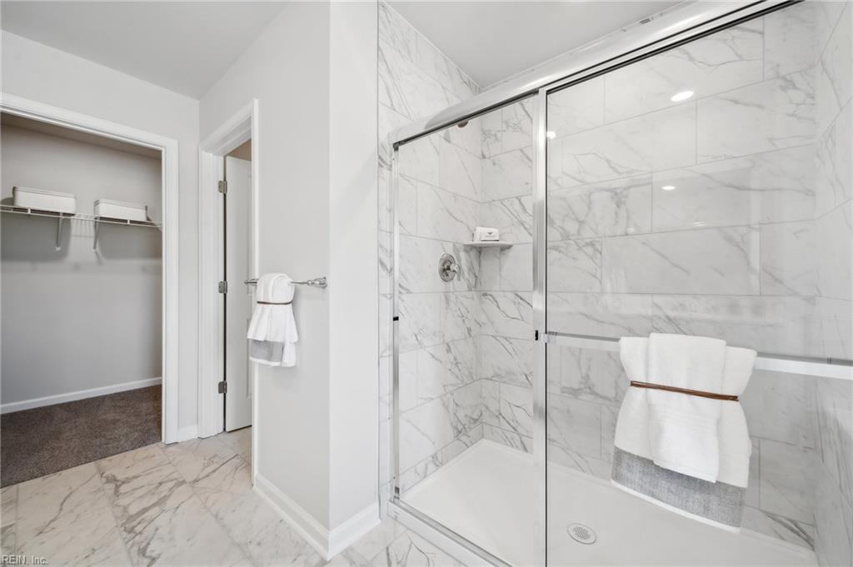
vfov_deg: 85.3
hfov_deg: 108.4
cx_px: 426
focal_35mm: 13
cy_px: 284
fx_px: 308
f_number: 7.1
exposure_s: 1/15
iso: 160
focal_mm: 13
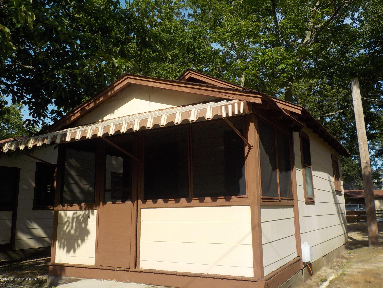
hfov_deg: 60.0
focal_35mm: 30
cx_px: 192
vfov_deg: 46.8
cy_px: 144
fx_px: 332
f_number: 3.3
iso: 125
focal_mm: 4.1
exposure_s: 1/1000
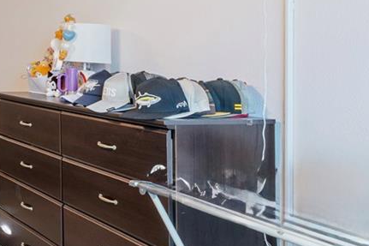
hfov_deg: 24.9
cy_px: 50
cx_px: -232
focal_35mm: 52
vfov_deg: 25.5
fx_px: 533
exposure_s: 1/5
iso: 200
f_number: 9
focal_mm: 14
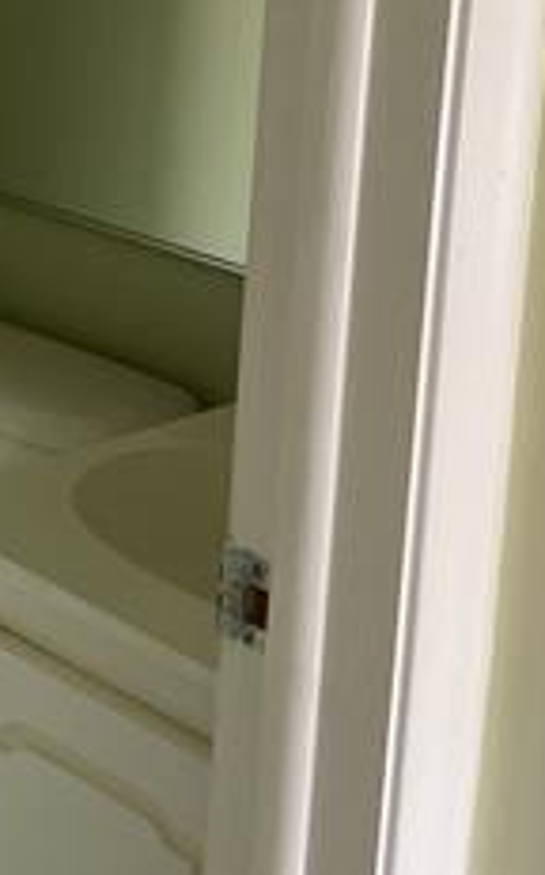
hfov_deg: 15.7
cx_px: -91
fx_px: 1905
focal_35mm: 80
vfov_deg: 24.8
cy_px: 34
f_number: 1.8
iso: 250
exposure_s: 1/40
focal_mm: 3
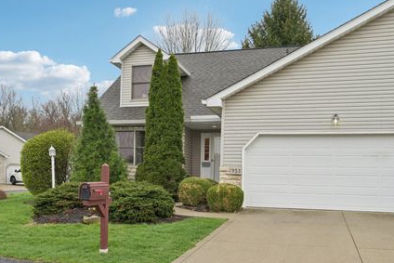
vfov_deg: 40.0
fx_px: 361
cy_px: 129
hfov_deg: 57.2
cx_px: 191
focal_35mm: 33
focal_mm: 28
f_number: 9
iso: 500
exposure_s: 1/320
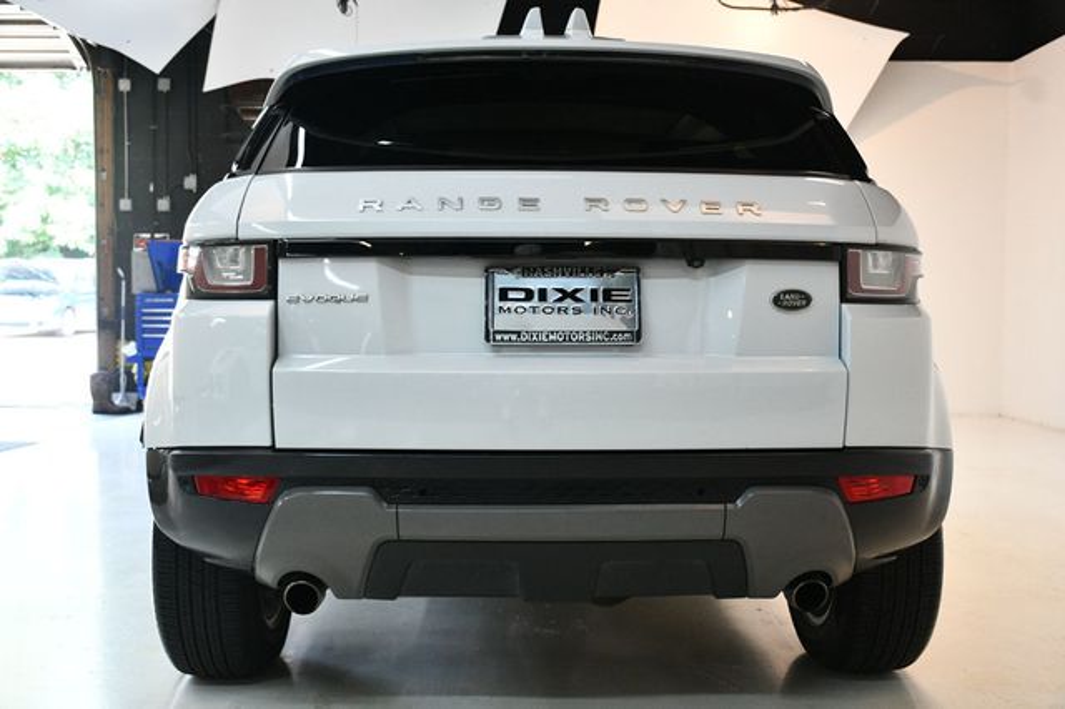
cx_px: 532
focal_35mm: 39
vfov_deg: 34.2
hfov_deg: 49.6
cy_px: 354
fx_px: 1153
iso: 1600
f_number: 3.8
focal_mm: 26
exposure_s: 1/125
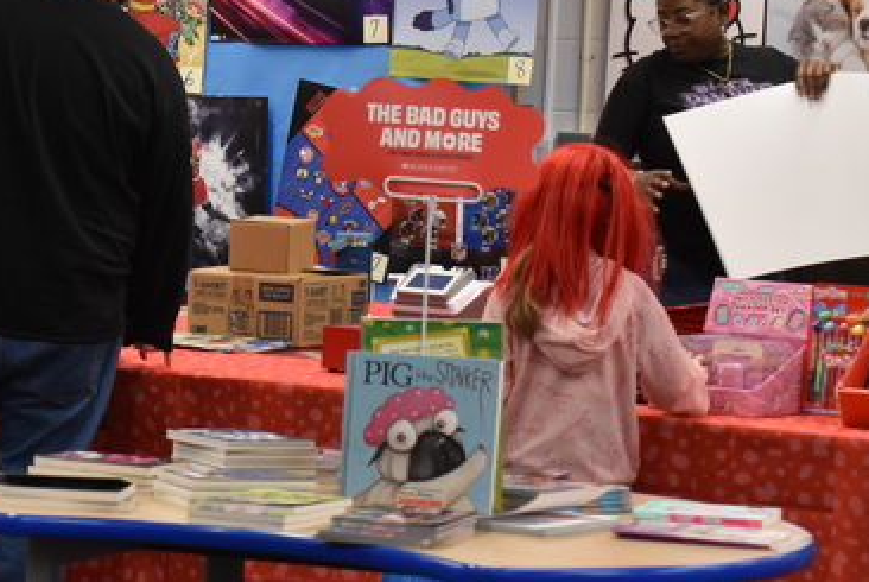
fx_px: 4352
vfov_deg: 7.6
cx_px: 2
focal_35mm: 180
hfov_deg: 11.3
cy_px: 162
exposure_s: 1/100
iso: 1250
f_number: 7.1
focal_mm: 55
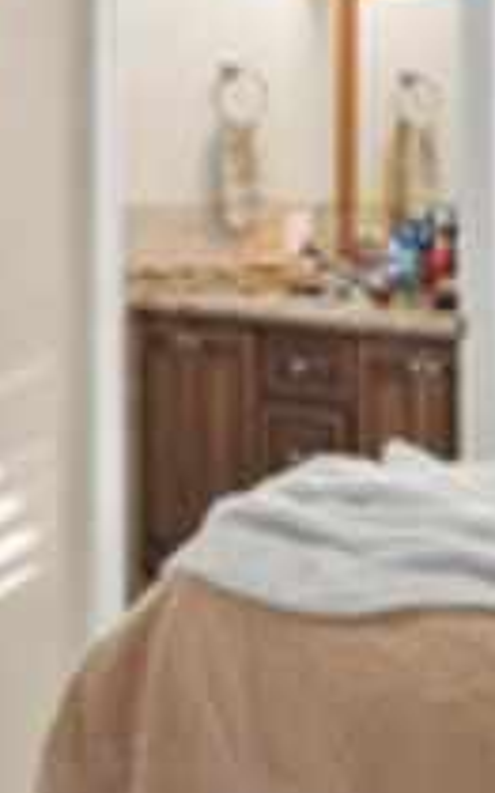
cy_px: 227
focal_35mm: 93
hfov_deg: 12.4
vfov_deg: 22.2
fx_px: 2010
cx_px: 994
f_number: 8
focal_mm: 10
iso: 100
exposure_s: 1/2
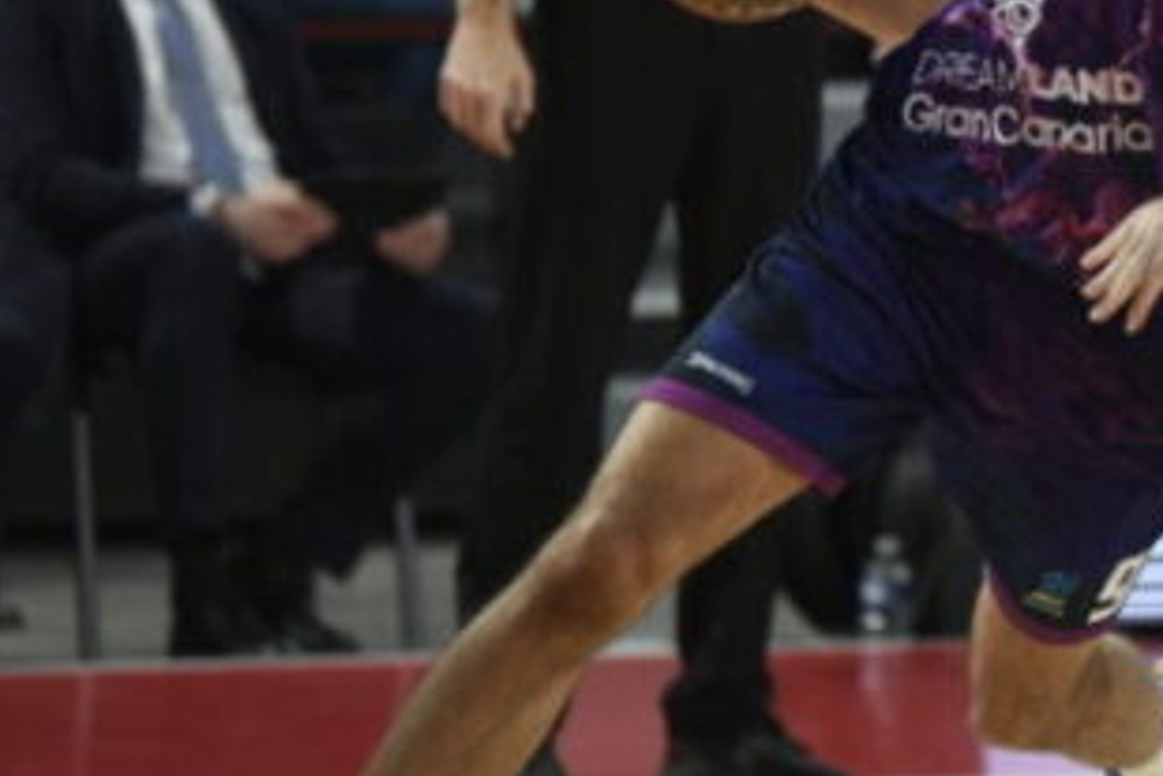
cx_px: 1182
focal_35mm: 446
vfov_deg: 3.1
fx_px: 14414
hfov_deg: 4.6
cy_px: 32
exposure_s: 1/640
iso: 900
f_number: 2.8
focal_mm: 180
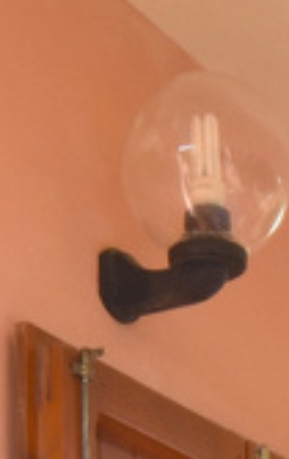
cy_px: 1130
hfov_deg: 9.5
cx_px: 317
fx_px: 1719
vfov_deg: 12.0
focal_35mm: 137
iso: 400
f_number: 11
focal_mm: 10
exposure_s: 1/30
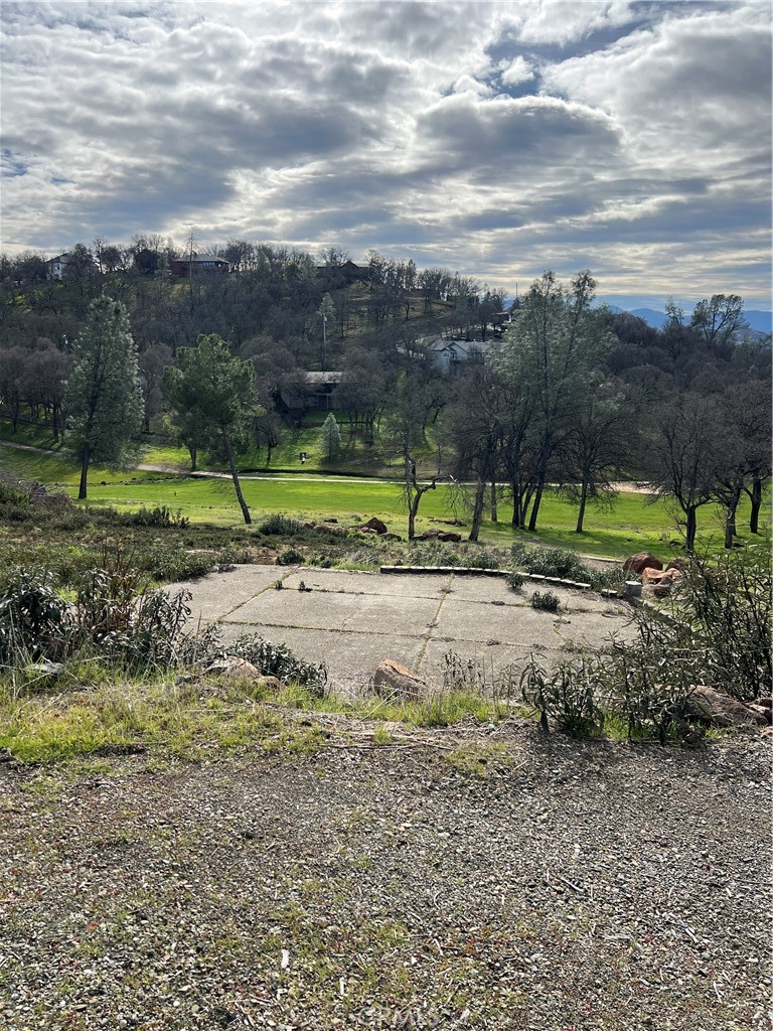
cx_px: 386
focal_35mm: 26
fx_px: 774
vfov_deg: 67.3
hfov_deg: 53.1
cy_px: 516
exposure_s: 1/5076
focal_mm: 5.7
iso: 50
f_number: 1.5
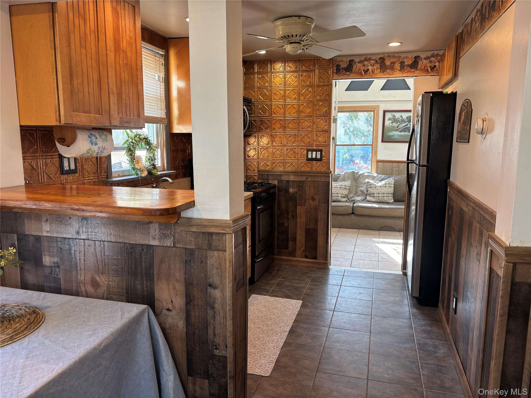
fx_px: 399
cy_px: 199
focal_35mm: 26
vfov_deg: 53.1
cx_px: 266
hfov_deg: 67.3
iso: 125
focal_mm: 5.96
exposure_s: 1/60
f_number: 1.6
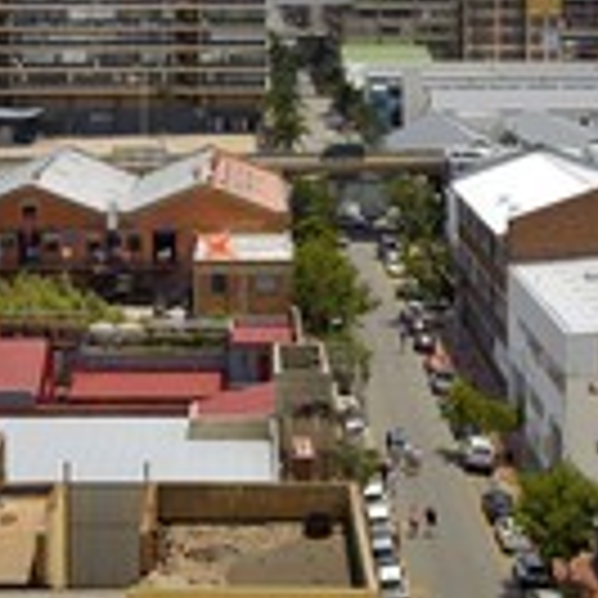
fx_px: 1779
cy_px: 36
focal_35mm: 91
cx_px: 202
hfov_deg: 19.0
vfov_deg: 18.7
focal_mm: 34
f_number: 18
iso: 200
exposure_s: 1/250
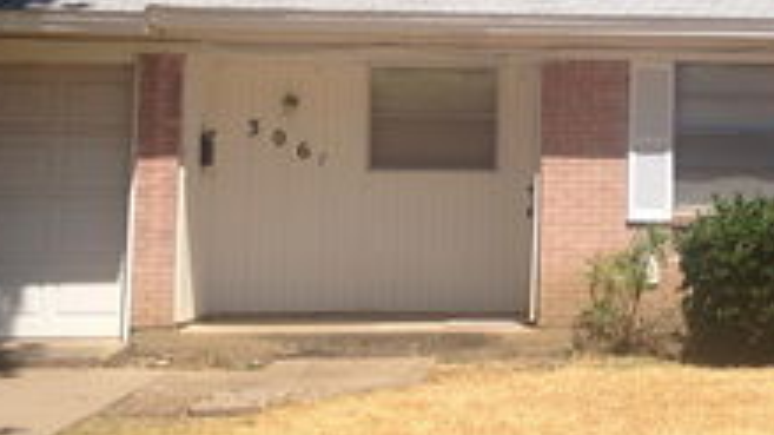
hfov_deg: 24.5
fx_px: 1723
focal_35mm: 84
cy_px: 81
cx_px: 710
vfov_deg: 14.3
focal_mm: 4.12
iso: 50
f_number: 2.4
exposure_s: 1/2008
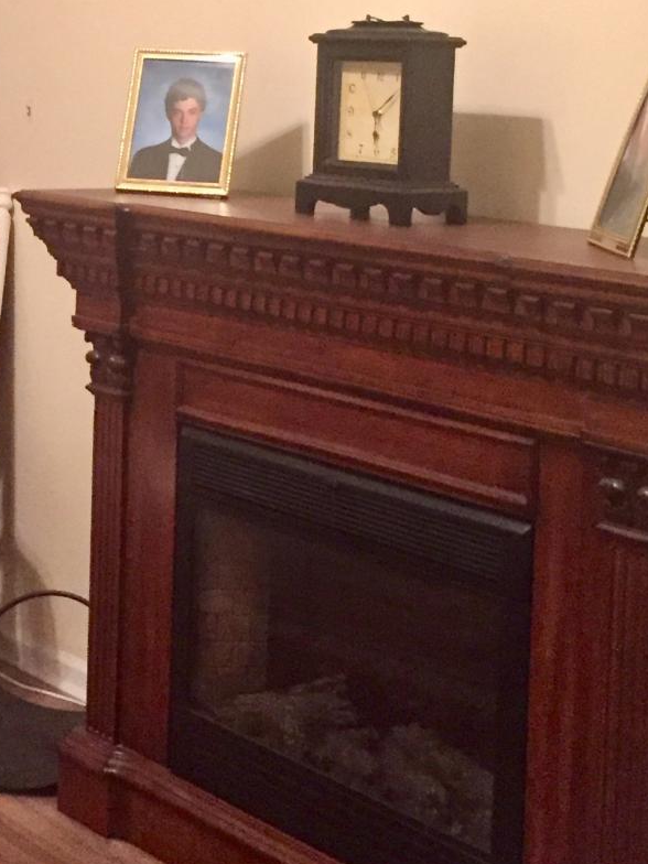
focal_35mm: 74
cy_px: 201
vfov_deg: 26.0
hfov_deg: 19.7
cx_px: 122
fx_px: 1847
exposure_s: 1/15
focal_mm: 4.15
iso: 320
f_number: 2.2
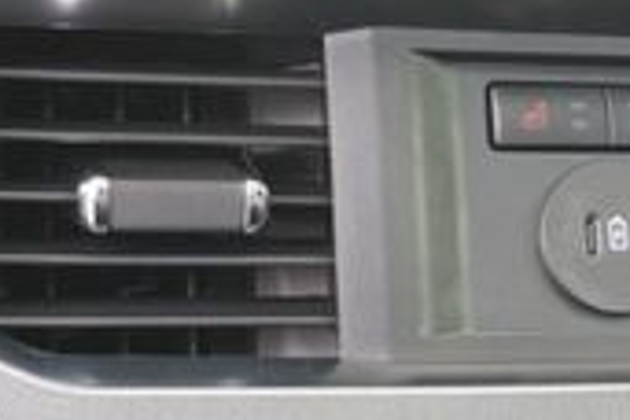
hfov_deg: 19.0
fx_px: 1870
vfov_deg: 12.8
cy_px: 335
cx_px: 453
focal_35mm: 107
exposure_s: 1/60
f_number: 4
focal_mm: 19
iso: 500
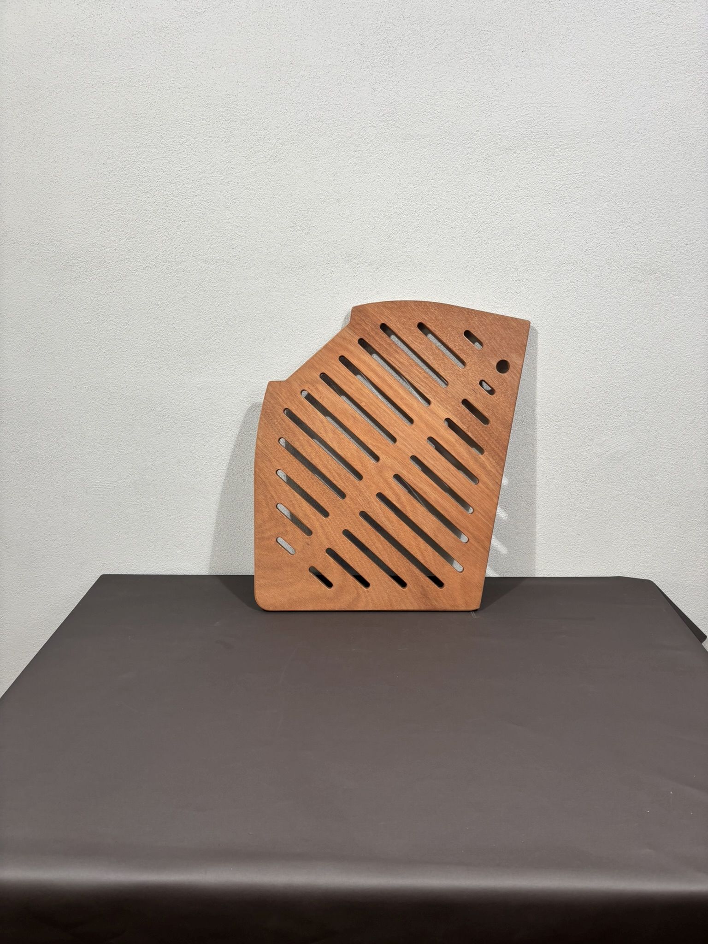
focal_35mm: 26
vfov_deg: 67.3
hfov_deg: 53.1
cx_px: 354
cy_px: 472
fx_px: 709
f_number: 1.6
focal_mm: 5.96
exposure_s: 1/100
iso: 32
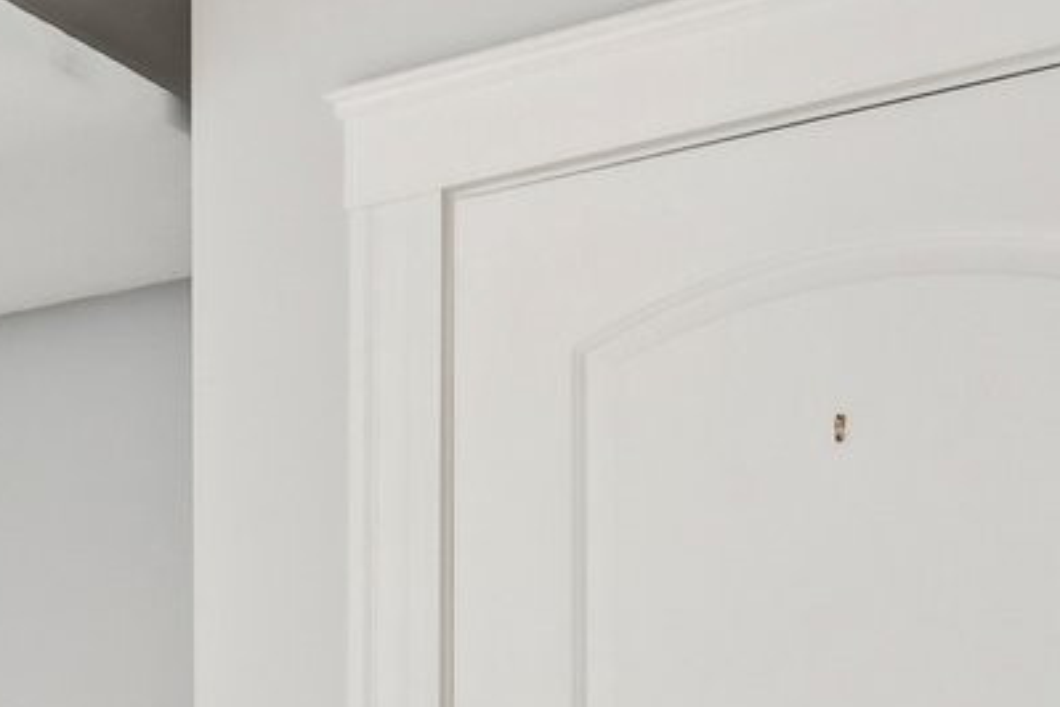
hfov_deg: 22.1
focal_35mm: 80
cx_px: -422
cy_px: 1126
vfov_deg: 15.5
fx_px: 2343
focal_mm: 15.5
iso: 400
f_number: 8
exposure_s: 1/250
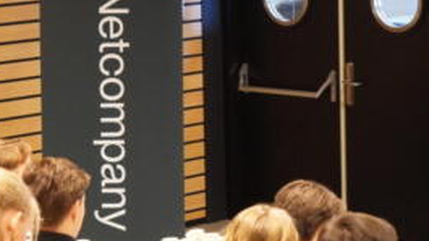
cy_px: 61
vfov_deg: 7.4
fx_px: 1854
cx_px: 99
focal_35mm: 163
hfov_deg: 13.1
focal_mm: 55
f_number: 5.6
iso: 6400
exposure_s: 1/60
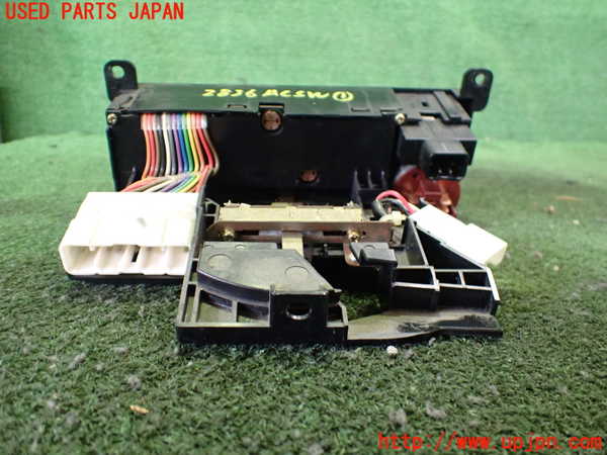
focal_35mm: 30
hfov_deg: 60.0
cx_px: 304
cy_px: 228
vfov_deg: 46.8
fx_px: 526
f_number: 2.3
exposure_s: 1/40
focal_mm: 5.4
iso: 800
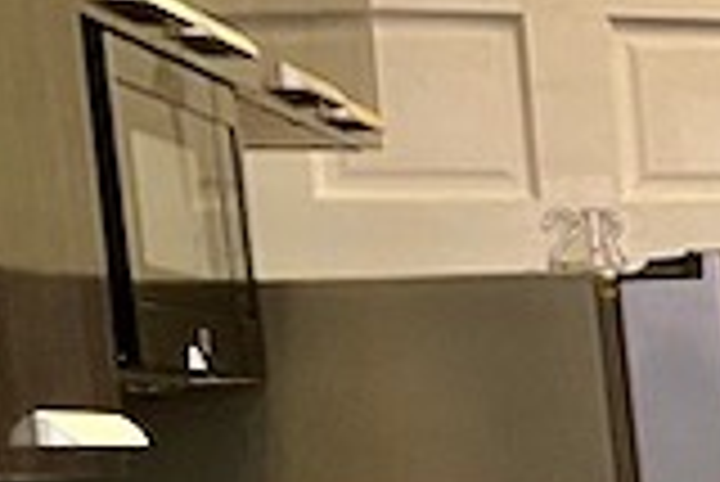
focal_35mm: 169
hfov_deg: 9.7
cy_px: 928
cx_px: 2084
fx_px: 3383
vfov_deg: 7.8
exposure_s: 1/60
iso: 100
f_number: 1.8
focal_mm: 4.25
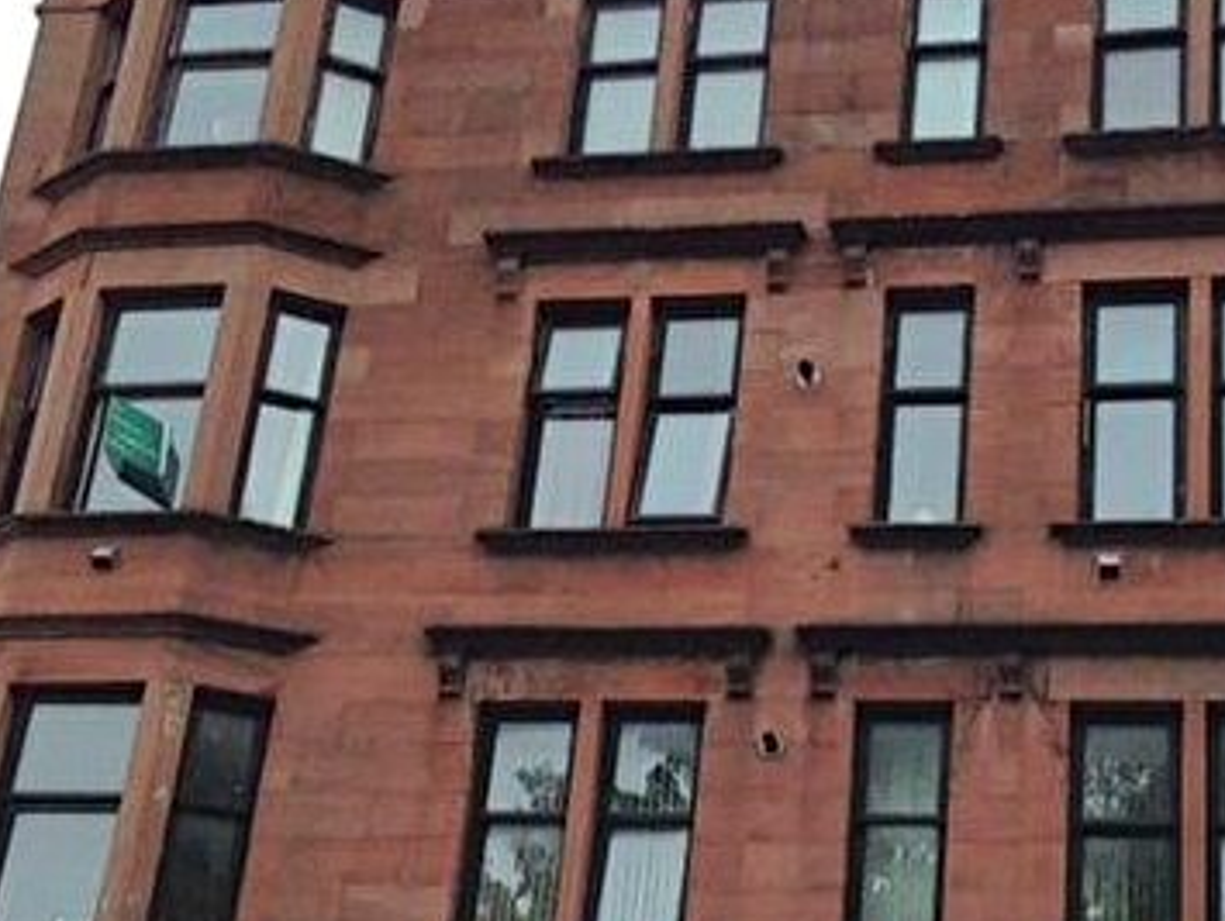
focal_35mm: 65
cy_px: 605
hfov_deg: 29.6
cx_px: 832
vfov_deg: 22.5
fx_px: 2303
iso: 200
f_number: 2.4
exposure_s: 1/1205
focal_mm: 4.12
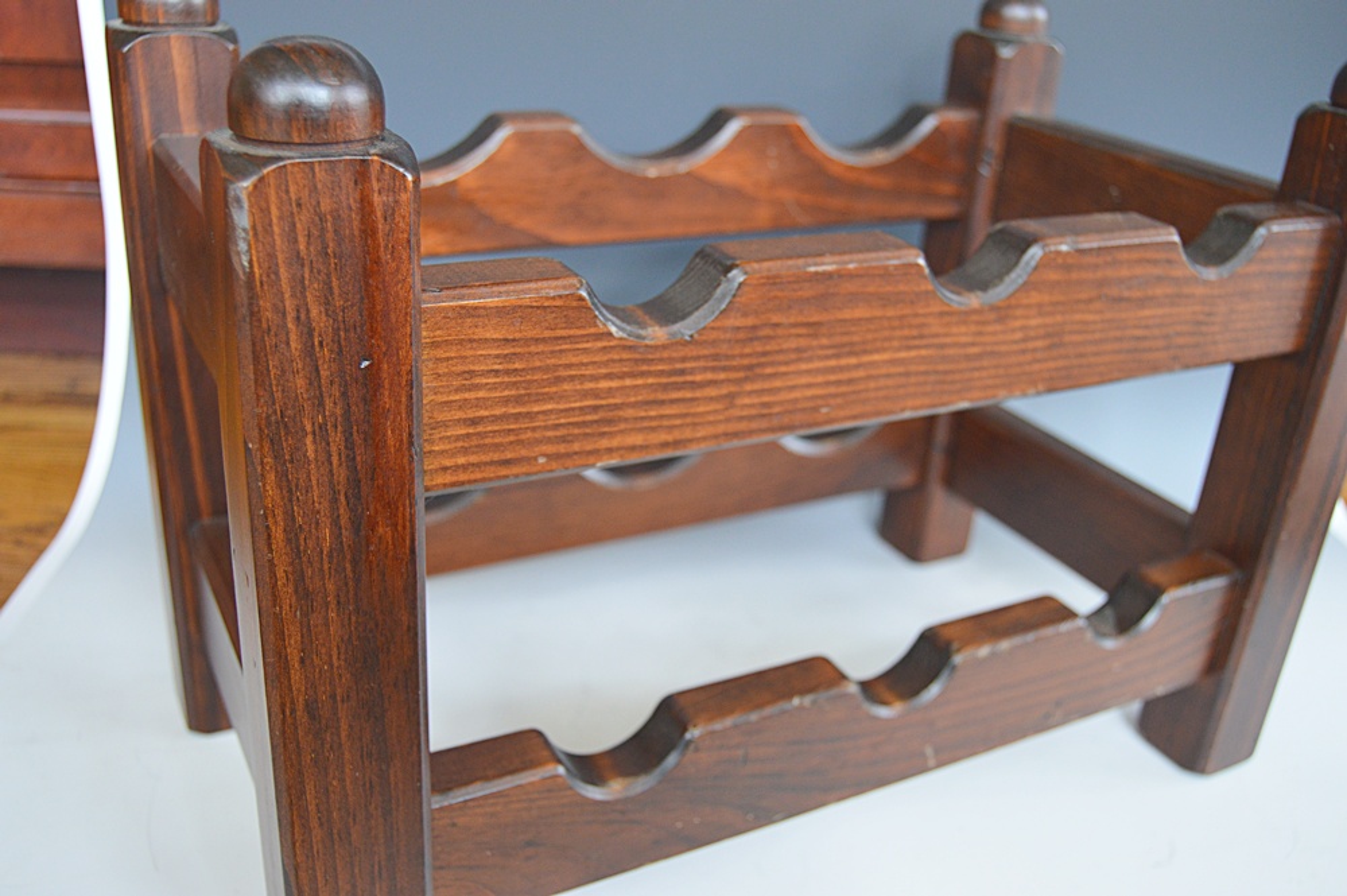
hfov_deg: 57.3
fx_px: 1234
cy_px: 448
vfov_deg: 39.9
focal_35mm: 33
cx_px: 674
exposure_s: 1/60
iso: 720
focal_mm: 22
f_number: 3.5
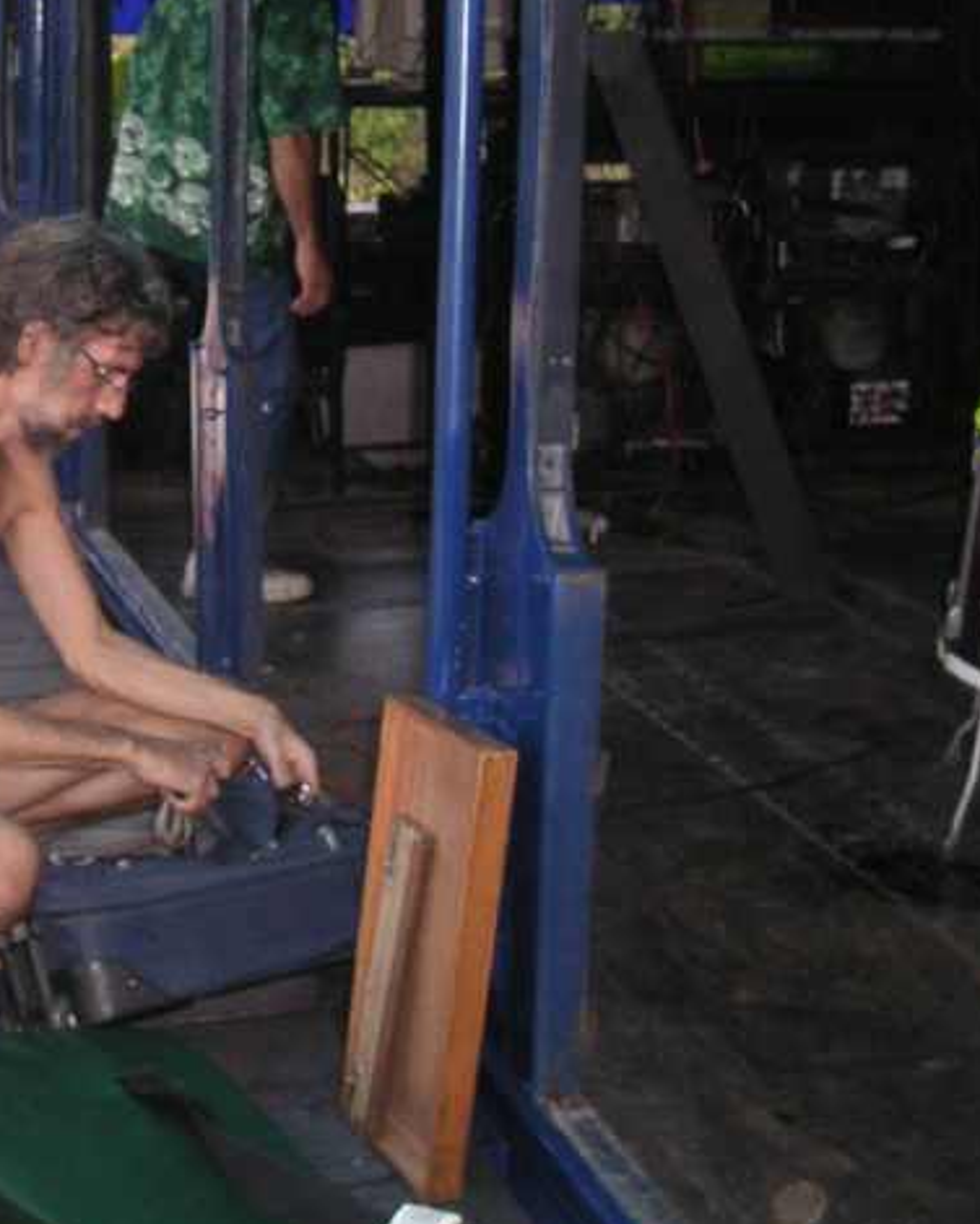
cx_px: 185
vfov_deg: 30.0
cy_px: 502
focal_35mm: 63
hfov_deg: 23.8
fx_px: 2283
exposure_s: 1/45
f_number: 2.8
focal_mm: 6
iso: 160
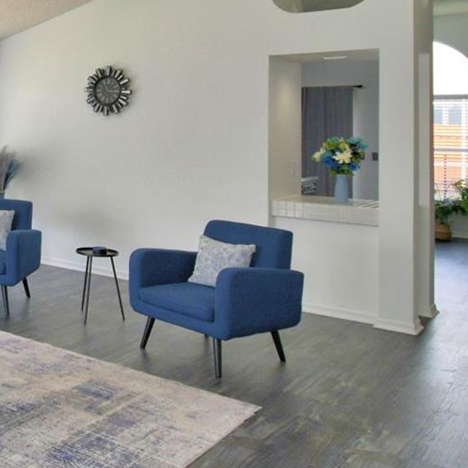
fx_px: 627
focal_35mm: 41
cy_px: 113
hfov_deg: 33.3
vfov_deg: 39.7
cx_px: -95
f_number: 4.5
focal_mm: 10
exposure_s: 1/160
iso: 200
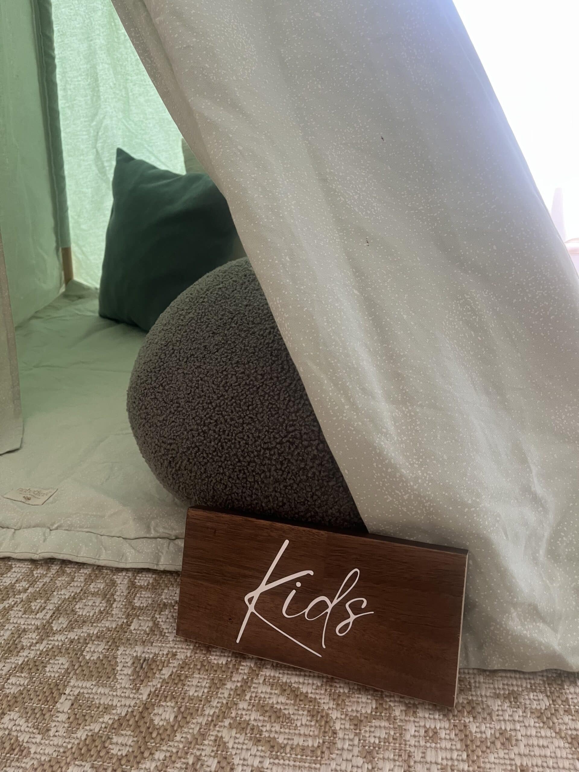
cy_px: 386
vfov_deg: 67.3
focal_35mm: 26
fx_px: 580
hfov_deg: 53.1
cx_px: 290
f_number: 1.6
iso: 160
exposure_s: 1/60
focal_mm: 5.1
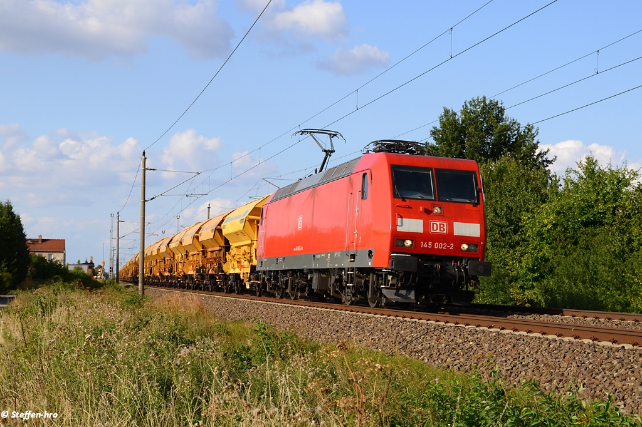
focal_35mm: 60
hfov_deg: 33.4
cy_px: 214
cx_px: 321
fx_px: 1070
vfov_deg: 22.6
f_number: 7.1
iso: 320
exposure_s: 1/800
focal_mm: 40
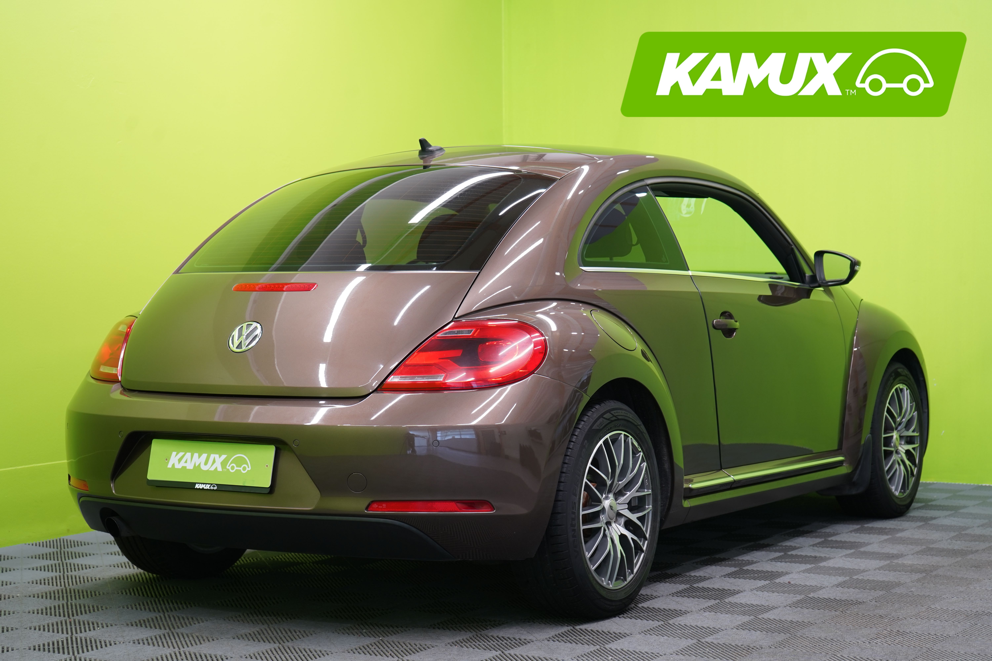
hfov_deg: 30.5
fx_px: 1819
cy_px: 330
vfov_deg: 20.6
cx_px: 496
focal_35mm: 66
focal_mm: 66
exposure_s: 1/20
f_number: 5.6
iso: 400
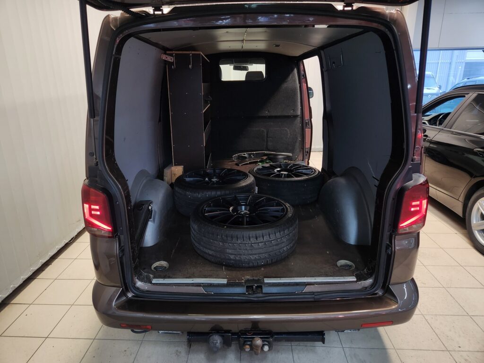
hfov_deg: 73.9
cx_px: 242
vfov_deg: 58.9
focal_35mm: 23
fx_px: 322
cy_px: 182
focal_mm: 5.4
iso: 250
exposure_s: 1/120
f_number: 1.8
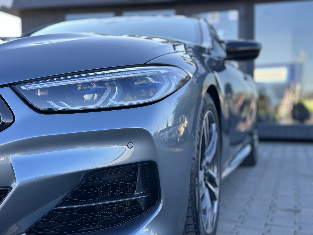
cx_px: 156
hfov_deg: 39.7
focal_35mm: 48
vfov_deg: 30.3
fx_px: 434
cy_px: 118
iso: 80
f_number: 1.78
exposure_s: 1/724
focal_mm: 6.86
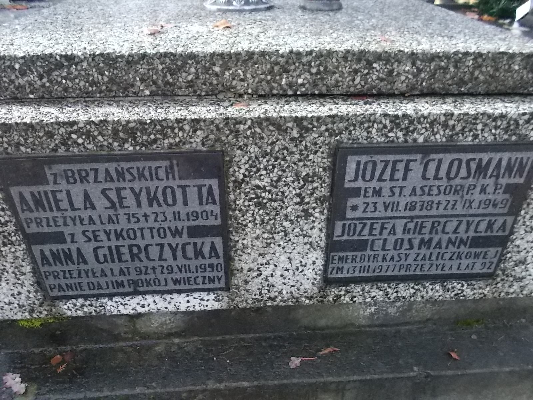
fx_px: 400
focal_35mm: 26
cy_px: 200
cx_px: 266
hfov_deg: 67.3
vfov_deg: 53.1
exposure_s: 1/320
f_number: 3.2
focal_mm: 4.6
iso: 400
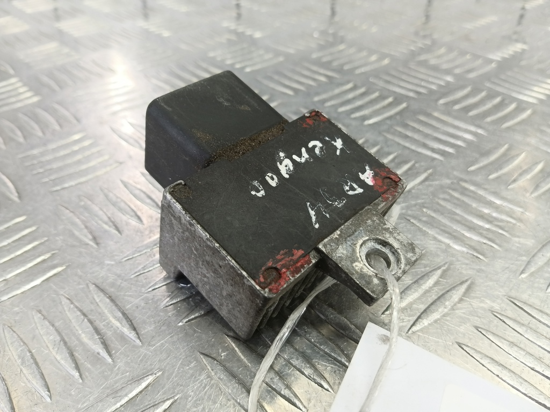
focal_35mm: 23
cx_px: 275
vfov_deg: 58.9
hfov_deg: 73.9
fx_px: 365
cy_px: 206
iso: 168
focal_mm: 4.11
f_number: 1.6
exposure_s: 1/50
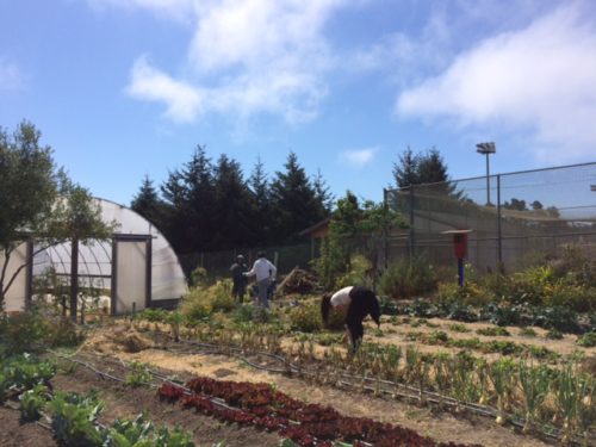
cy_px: 224
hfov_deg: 61.7
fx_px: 499
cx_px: 298
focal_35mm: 29
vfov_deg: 48.2
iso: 32
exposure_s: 1/3165
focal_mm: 4.15
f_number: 2.2
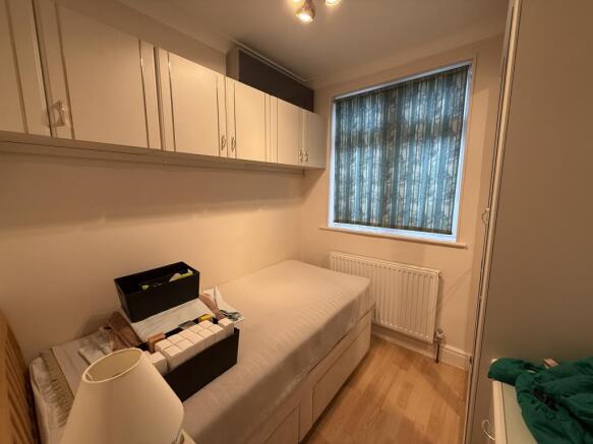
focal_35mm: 14
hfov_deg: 102.1
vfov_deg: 85.7
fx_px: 240
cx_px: 296
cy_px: 222
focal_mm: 2.22
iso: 160
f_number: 2.2
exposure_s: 1/100
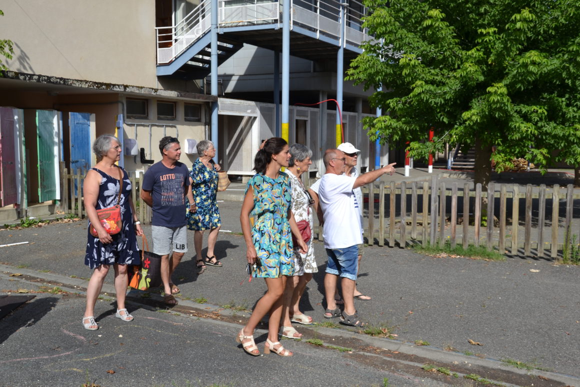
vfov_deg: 34.2
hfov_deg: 49.6
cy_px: 194
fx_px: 628
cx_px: 290
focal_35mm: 39
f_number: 8
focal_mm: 26
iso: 100
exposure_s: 1/250
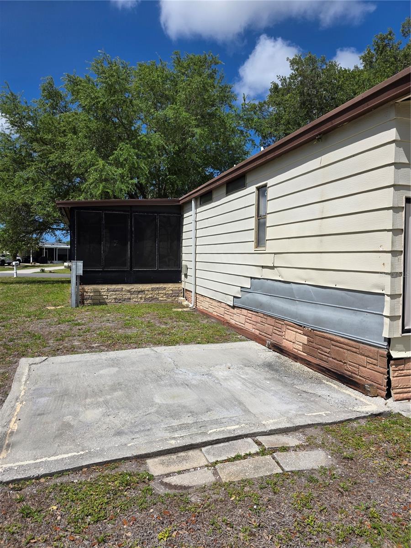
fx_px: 364
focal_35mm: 23
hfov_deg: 58.9
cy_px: 274
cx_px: 206
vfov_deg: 73.9
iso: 64
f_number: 1.7
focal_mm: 6.3
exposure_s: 1/7944
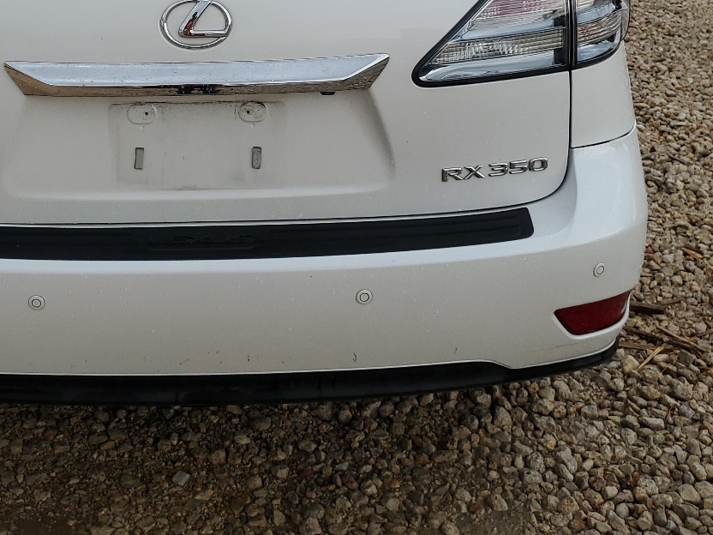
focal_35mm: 50
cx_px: 200
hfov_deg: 37.5
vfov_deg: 28.0
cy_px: 51
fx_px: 1030
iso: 50
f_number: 1.5
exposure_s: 1/213
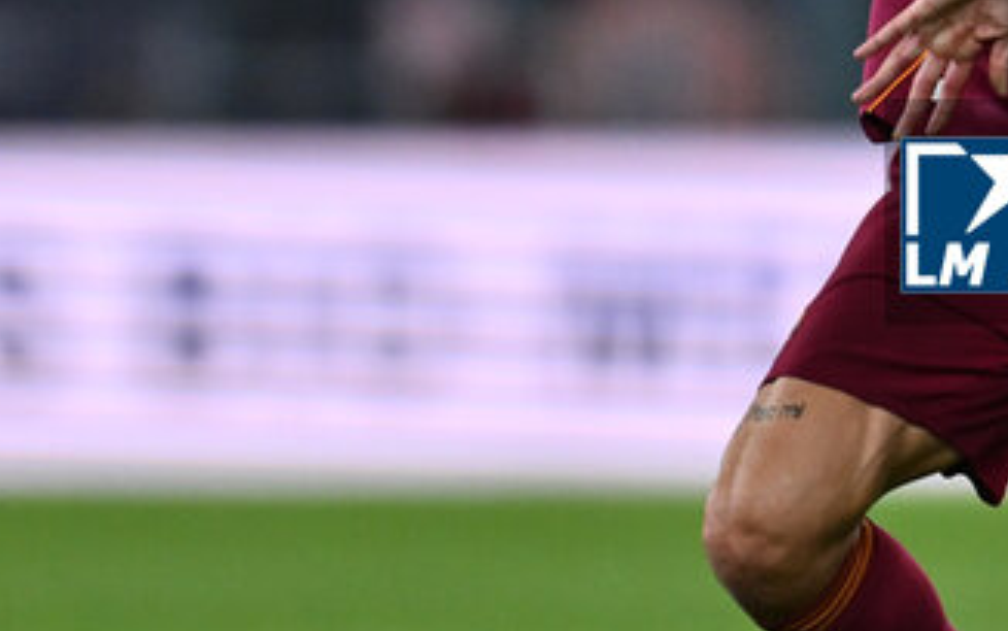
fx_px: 35175
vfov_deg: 1.0
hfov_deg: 1.6
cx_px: 1187
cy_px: 182
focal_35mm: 1280
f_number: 3.2
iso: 1600
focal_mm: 400
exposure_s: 1/2000
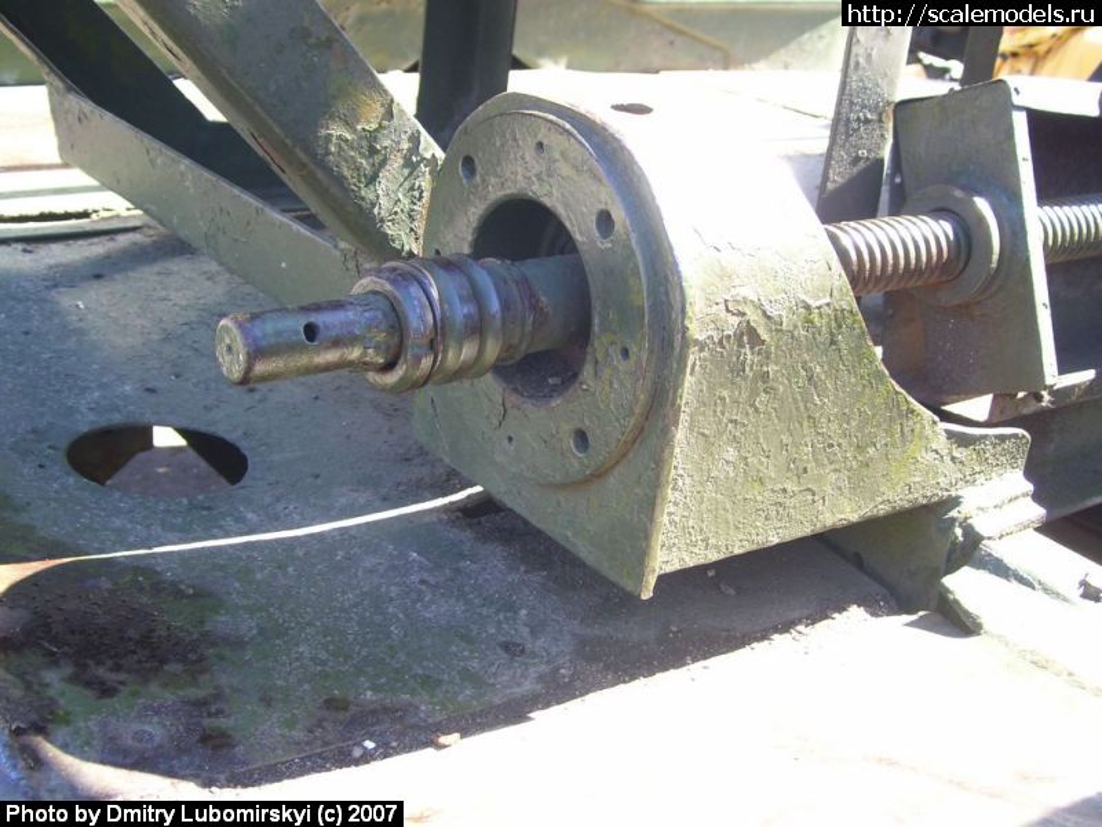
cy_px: 414
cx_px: 551
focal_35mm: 46
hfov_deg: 41.2
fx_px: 1464
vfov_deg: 31.5
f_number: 3
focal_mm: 7.6
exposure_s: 1/90
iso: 80
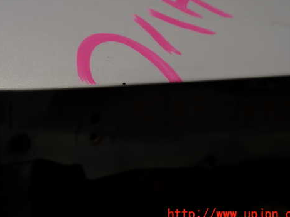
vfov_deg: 36.6
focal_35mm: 39
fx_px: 327
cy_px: 82
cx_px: 121
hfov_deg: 47.7
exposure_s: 1/125
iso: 125
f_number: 2.3
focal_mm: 5.4
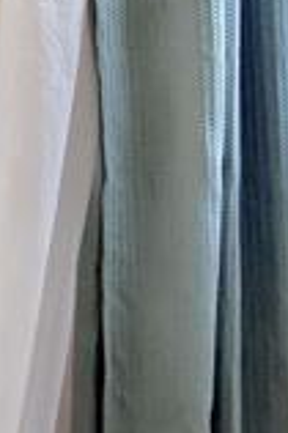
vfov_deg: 31.0
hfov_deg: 12.6
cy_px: -19
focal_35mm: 59
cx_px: -510
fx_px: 710
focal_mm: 2.22
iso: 160
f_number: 2.2
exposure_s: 1/120
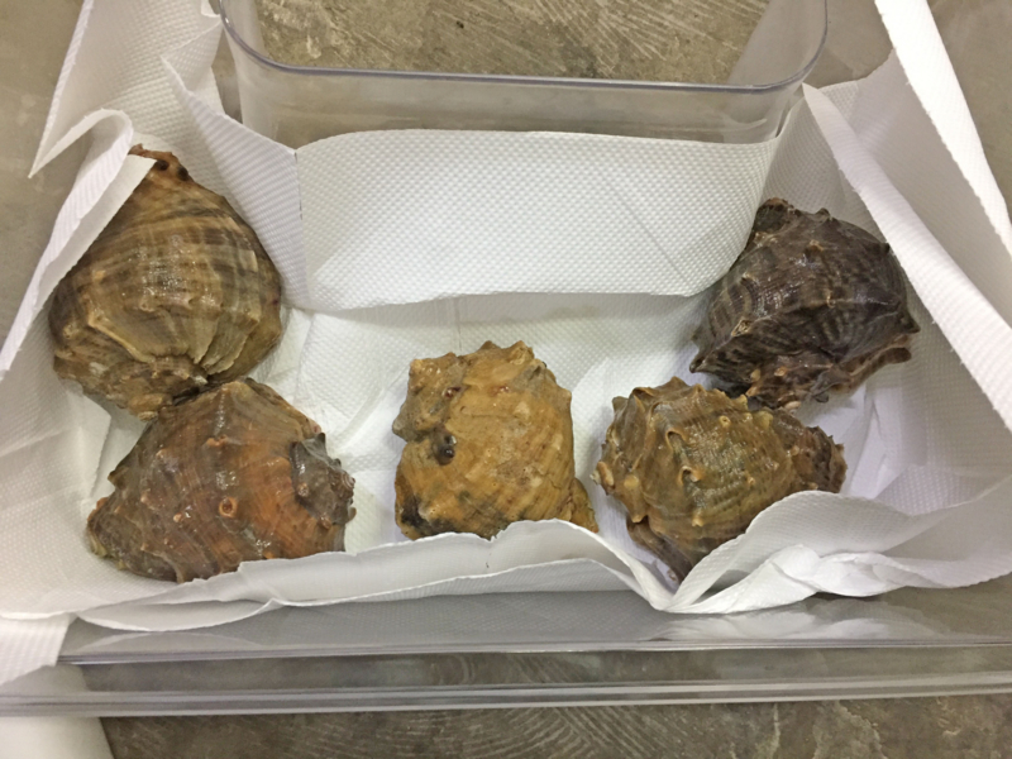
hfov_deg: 61.7
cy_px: 380
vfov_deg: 48.2
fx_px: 848
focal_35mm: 29
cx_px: 506
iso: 250
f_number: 2.2
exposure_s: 1/33
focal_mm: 4.15
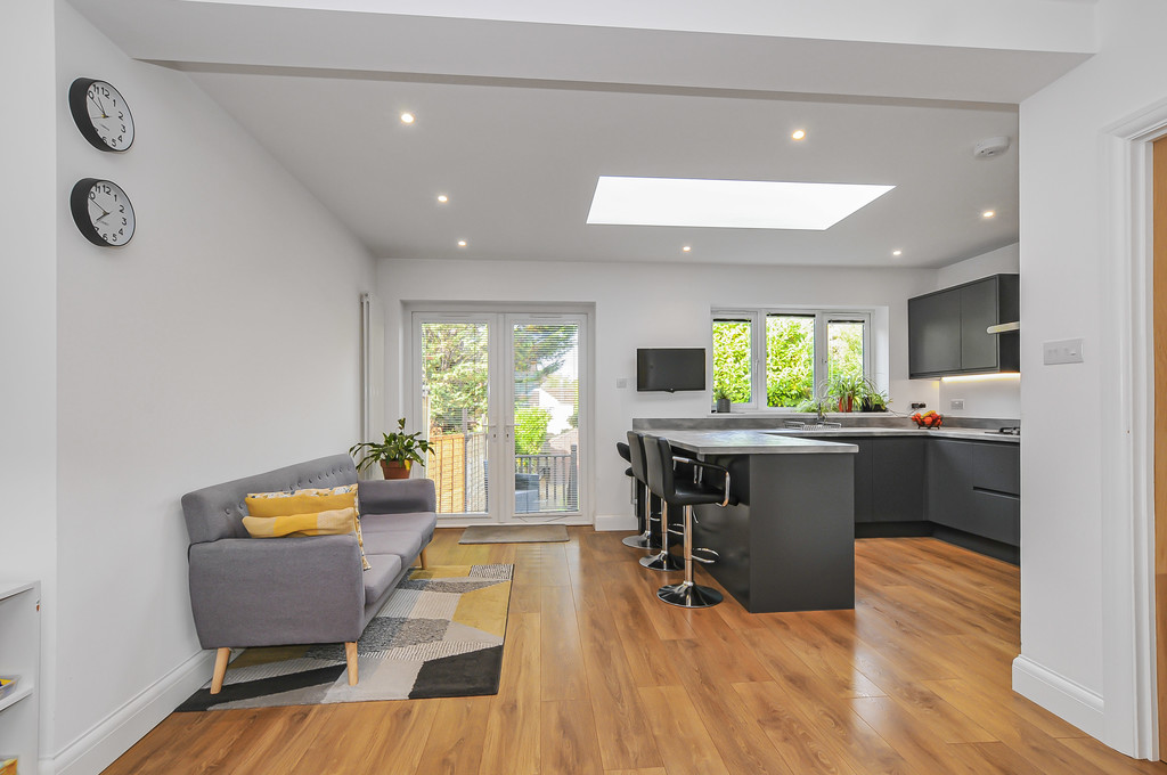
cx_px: 584
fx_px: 486
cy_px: 388
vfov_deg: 77.2
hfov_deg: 100.5
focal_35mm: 15
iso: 320
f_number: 11
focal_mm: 10
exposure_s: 1/10
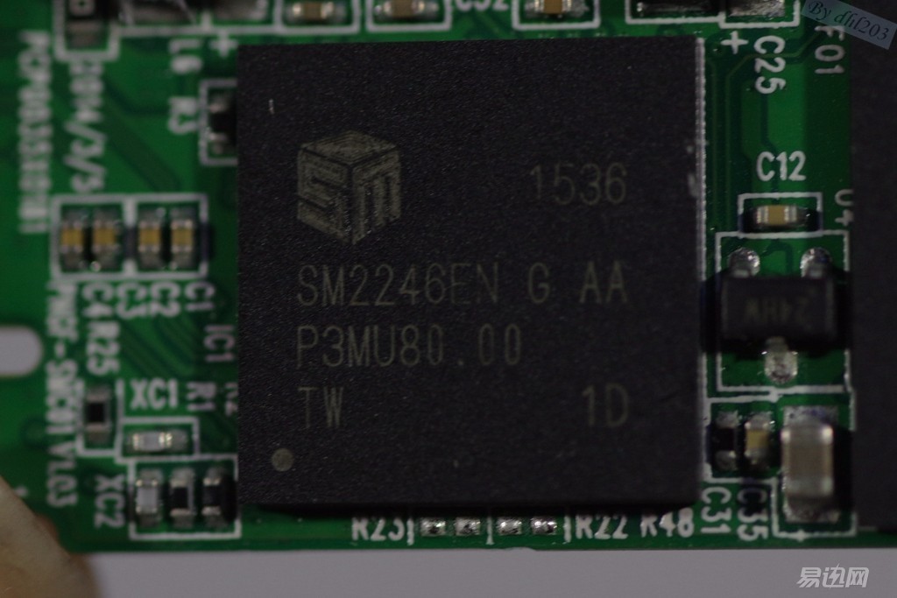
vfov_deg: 10.2
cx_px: 448
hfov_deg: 15.2
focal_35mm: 135
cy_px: 299
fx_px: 3364
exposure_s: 1/60
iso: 800
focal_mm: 90
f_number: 3.5
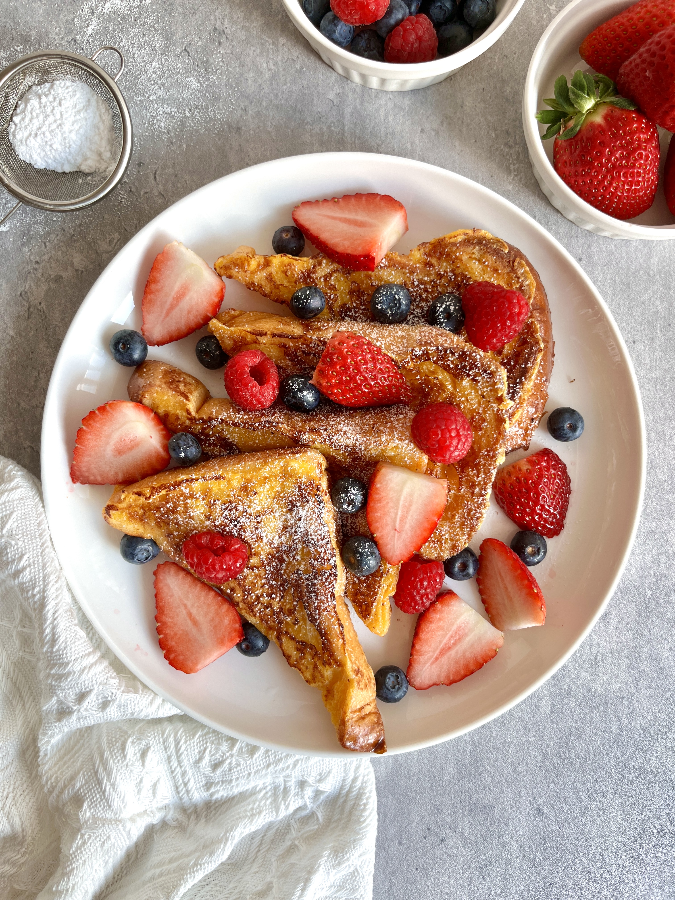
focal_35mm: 26
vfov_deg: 67.3
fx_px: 676
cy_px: 450
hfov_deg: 53.1
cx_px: 338
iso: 32
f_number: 1.6
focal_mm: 5.1
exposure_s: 1/127
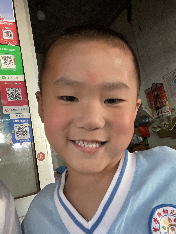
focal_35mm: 30
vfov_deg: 60.0
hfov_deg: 46.8
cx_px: 88
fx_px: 203
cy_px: 117
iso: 400
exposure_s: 1/28
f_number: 2.2
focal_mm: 2.71
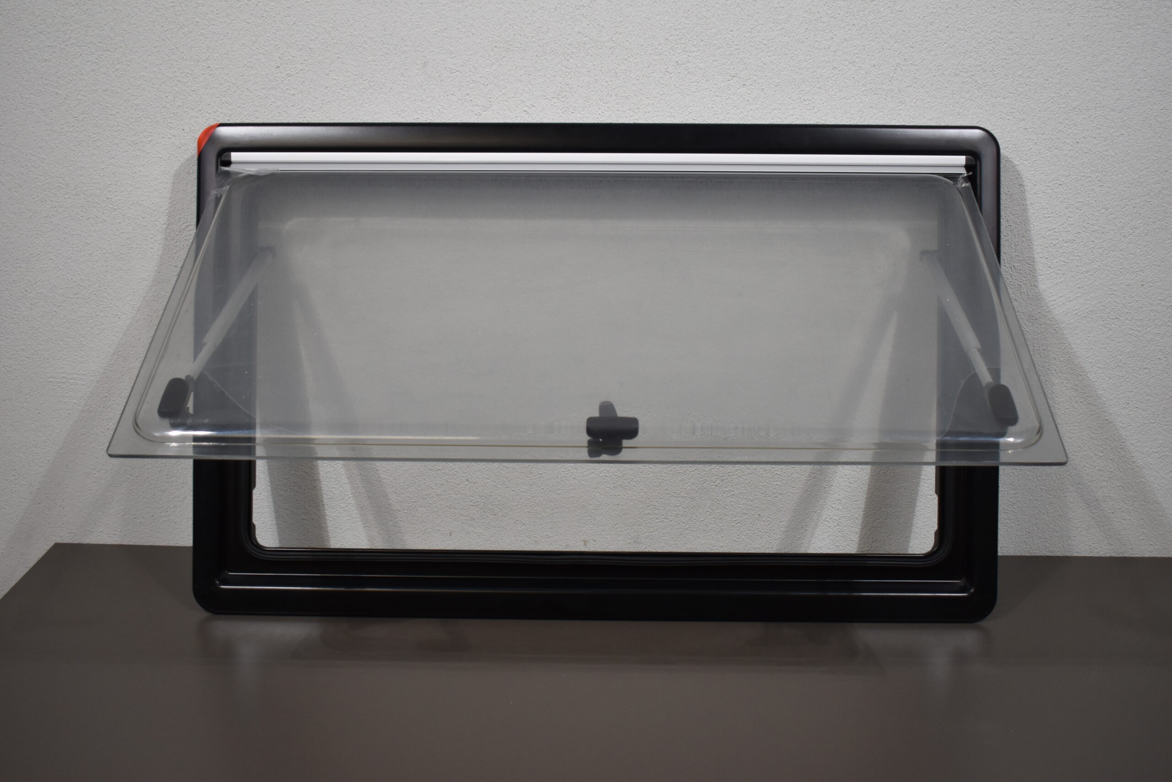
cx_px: 586
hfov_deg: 47.9
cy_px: 391
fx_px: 1318
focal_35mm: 40
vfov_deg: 33.0
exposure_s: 1/250
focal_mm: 27
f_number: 4
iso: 720
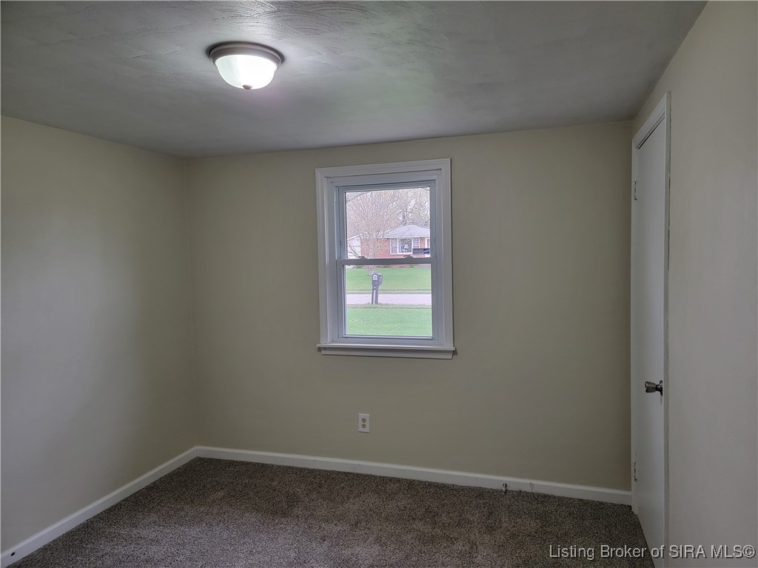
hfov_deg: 71.6
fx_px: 526
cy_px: 284
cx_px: 379
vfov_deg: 56.8
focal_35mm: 24
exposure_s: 1/120
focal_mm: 6.7
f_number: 1.8
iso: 320
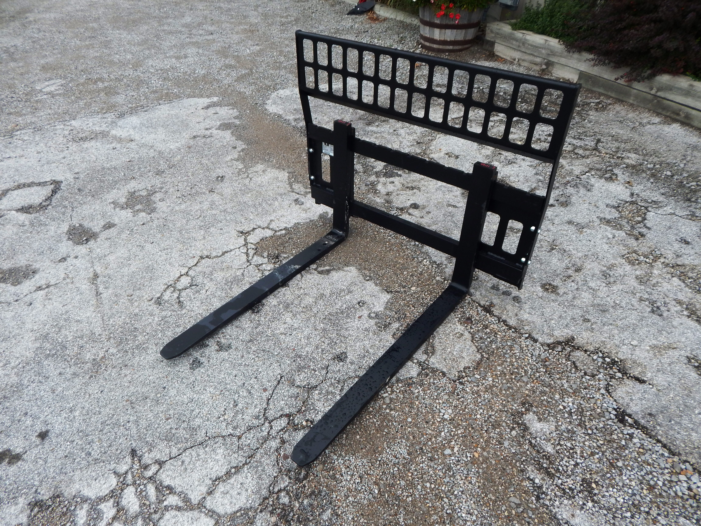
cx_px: 350
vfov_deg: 61.1
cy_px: 263
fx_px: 446
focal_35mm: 22
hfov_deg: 76.4
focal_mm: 4
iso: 125
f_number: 3
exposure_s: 1/800
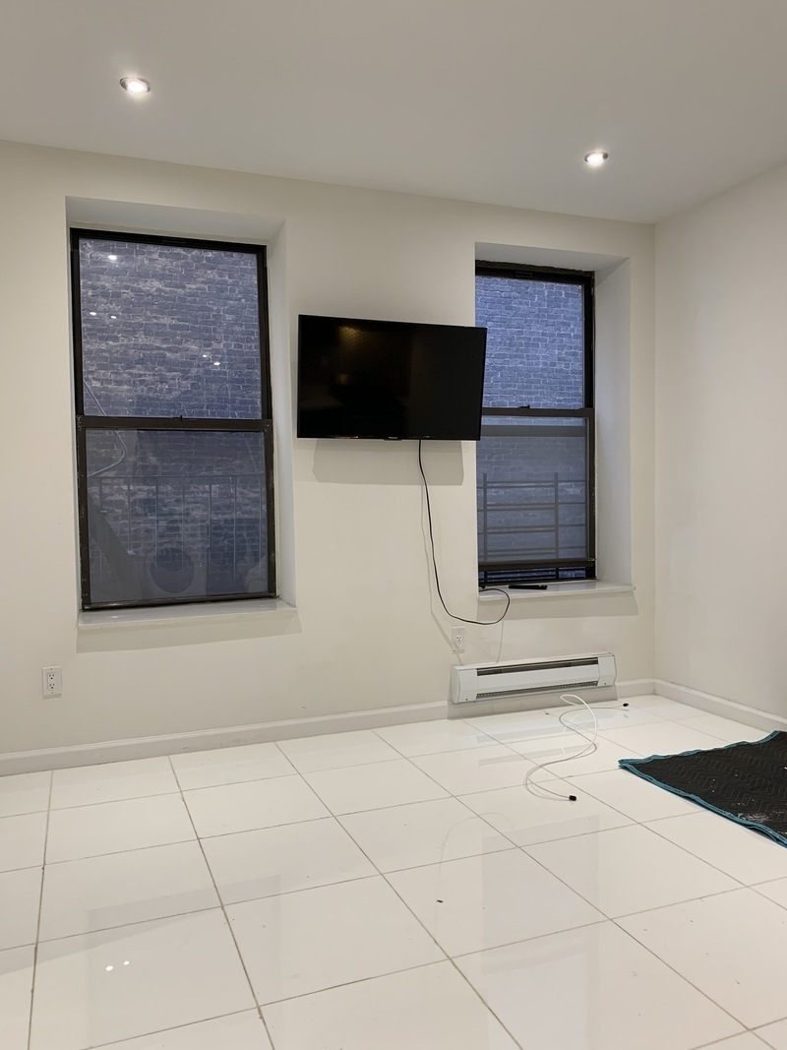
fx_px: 788
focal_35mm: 26
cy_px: 525
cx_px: 394
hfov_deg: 53.1
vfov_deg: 67.3
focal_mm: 4.25
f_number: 1.8
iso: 100
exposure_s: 1/60
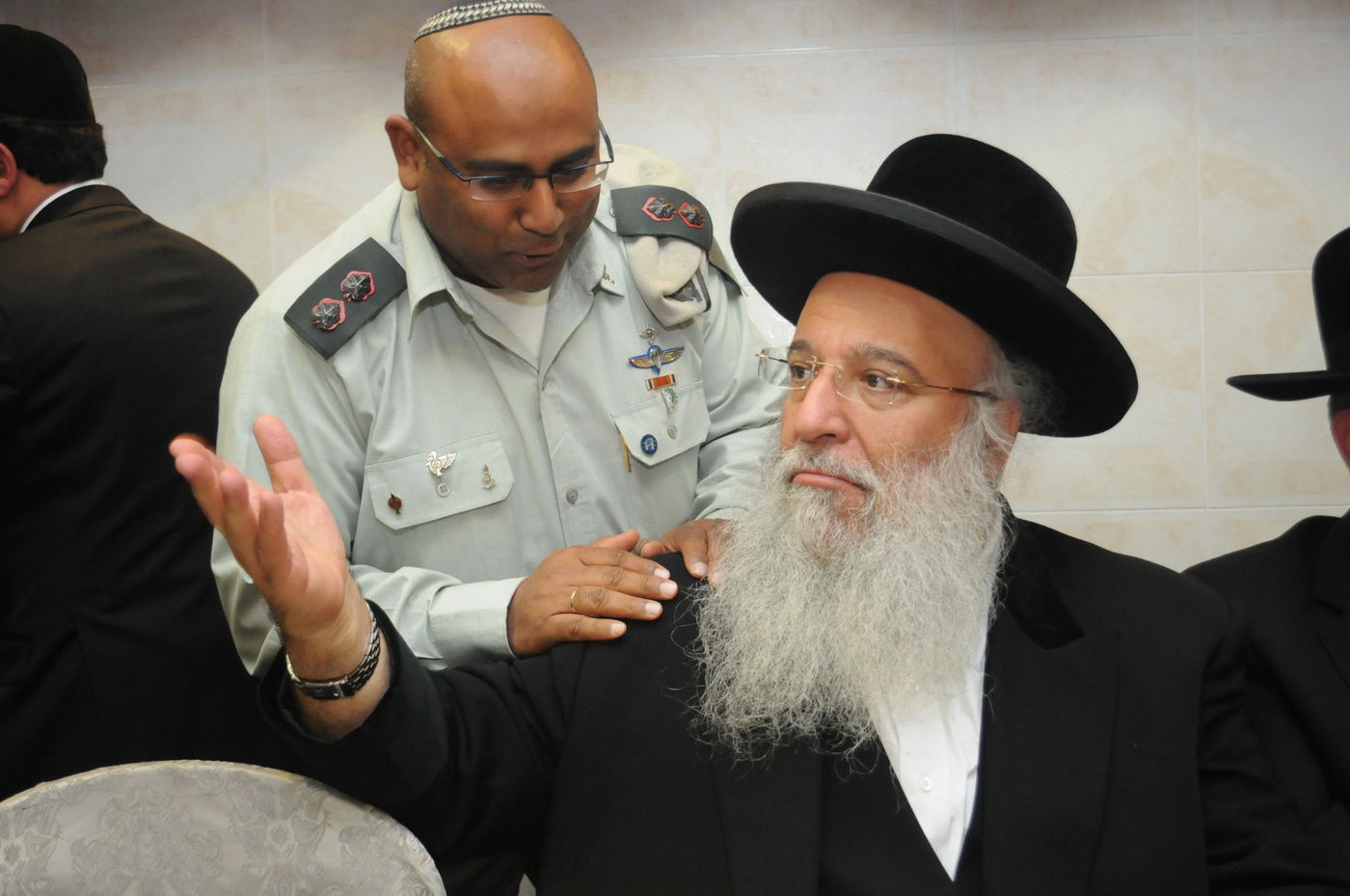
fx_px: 1460
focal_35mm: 39
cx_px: 675
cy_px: 448
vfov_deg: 34.1
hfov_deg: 49.6
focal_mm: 26
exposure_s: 1/100
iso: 1600
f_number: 4.2
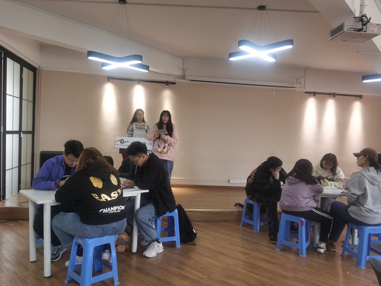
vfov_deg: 51.4
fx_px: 297
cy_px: 143
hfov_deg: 65.3
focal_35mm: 27
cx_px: 190
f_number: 1.6
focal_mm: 5.56
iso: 160
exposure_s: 1/100
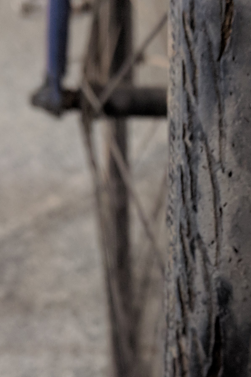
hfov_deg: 21.9
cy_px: 235
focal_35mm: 61
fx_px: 638
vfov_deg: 32.7
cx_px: 214
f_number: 2
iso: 501
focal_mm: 4.67
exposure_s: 1/55.7
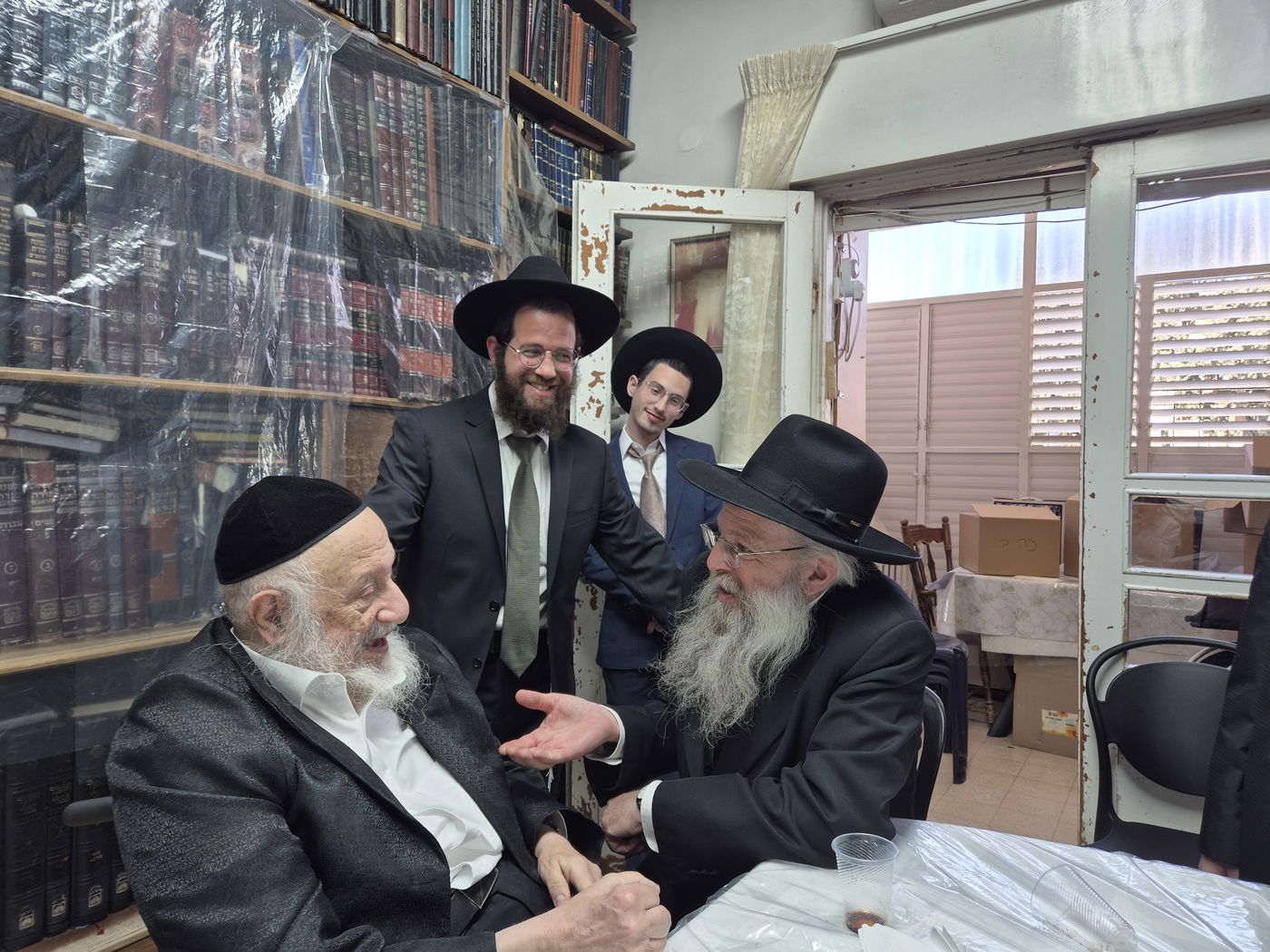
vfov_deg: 58.9
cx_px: 635
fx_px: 844
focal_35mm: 23
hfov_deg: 73.9
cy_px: 476
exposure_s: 1/100
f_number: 1.8
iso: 32
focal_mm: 5.4
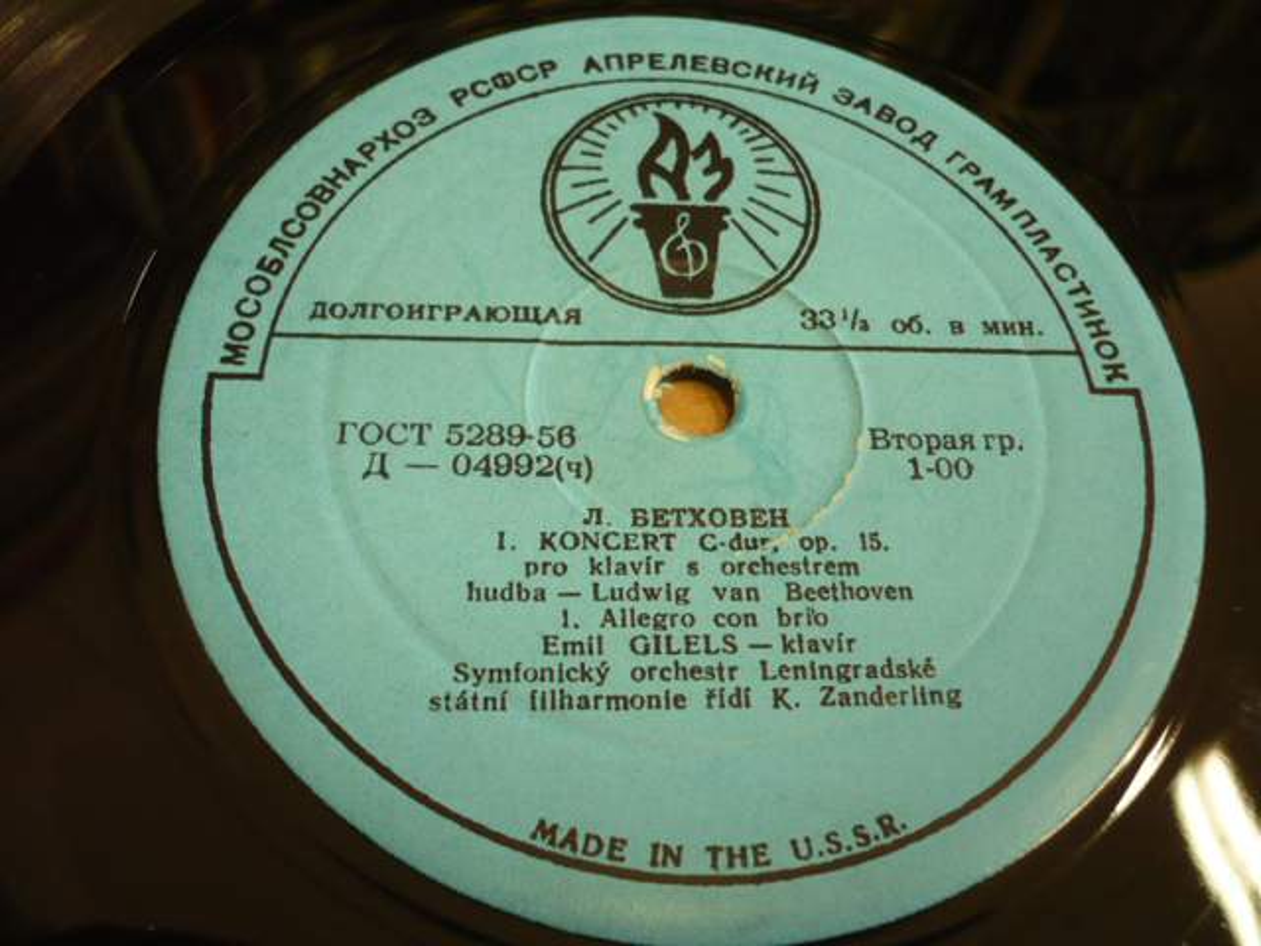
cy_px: 473
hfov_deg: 52.6
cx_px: 630
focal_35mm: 35
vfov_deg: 40.7
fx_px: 1275
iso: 200
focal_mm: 5.8
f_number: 2.8
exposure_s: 1/20
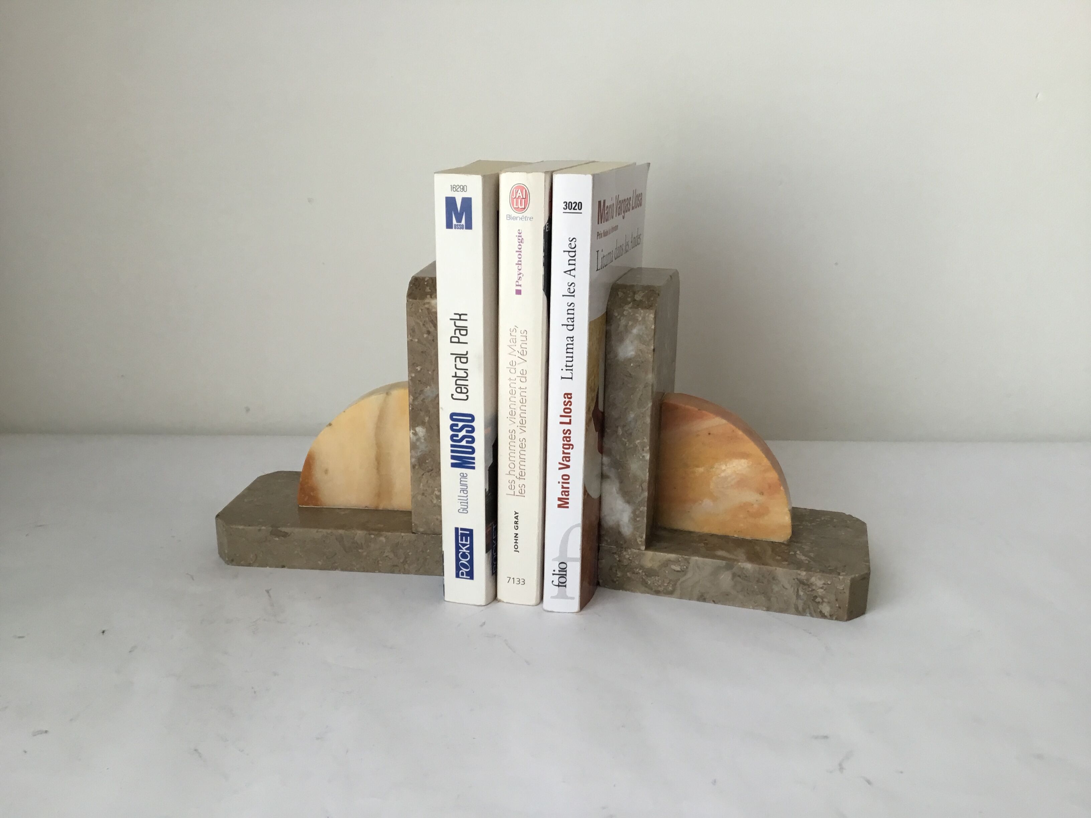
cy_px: 409
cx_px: 546
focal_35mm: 31
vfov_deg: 45.4
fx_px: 977
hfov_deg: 58.4
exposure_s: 1/33
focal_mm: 3.3
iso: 25
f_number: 2.4
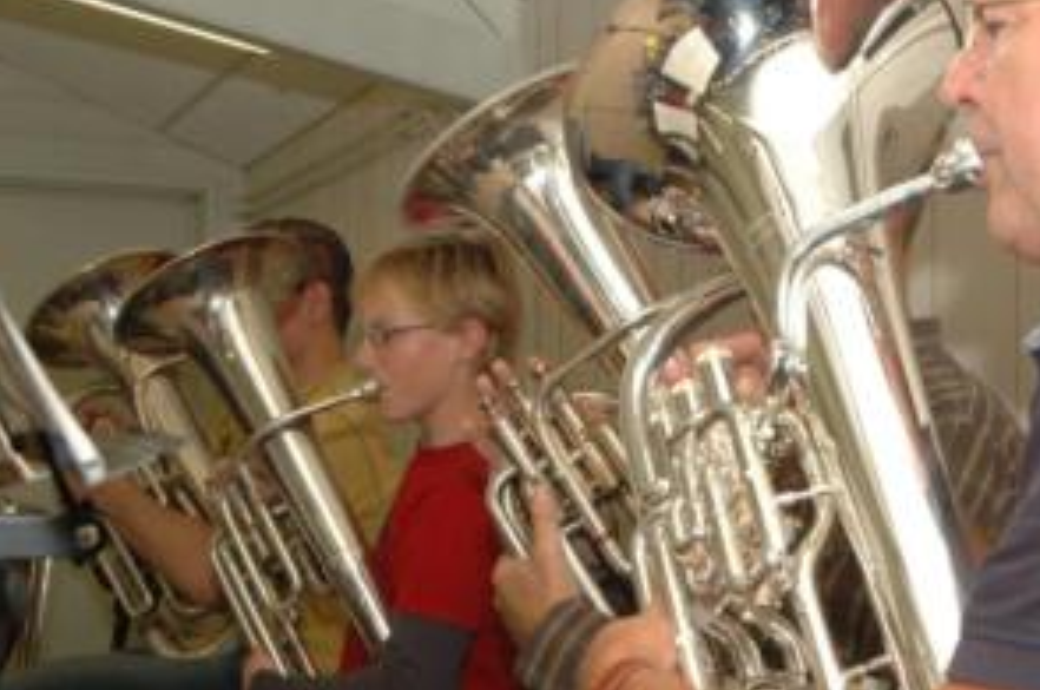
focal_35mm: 64
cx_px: 570
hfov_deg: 31.5
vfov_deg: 21.2
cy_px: 379
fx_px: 1842
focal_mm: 25
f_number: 6.3
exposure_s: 1/80
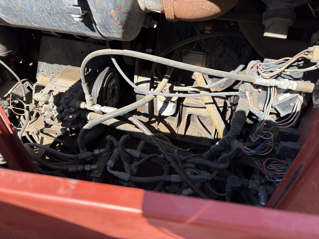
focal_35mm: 26
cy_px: 120
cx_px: 160
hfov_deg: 67.3
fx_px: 240
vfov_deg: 53.1
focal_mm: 5.96
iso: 50
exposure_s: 1/959
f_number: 1.6
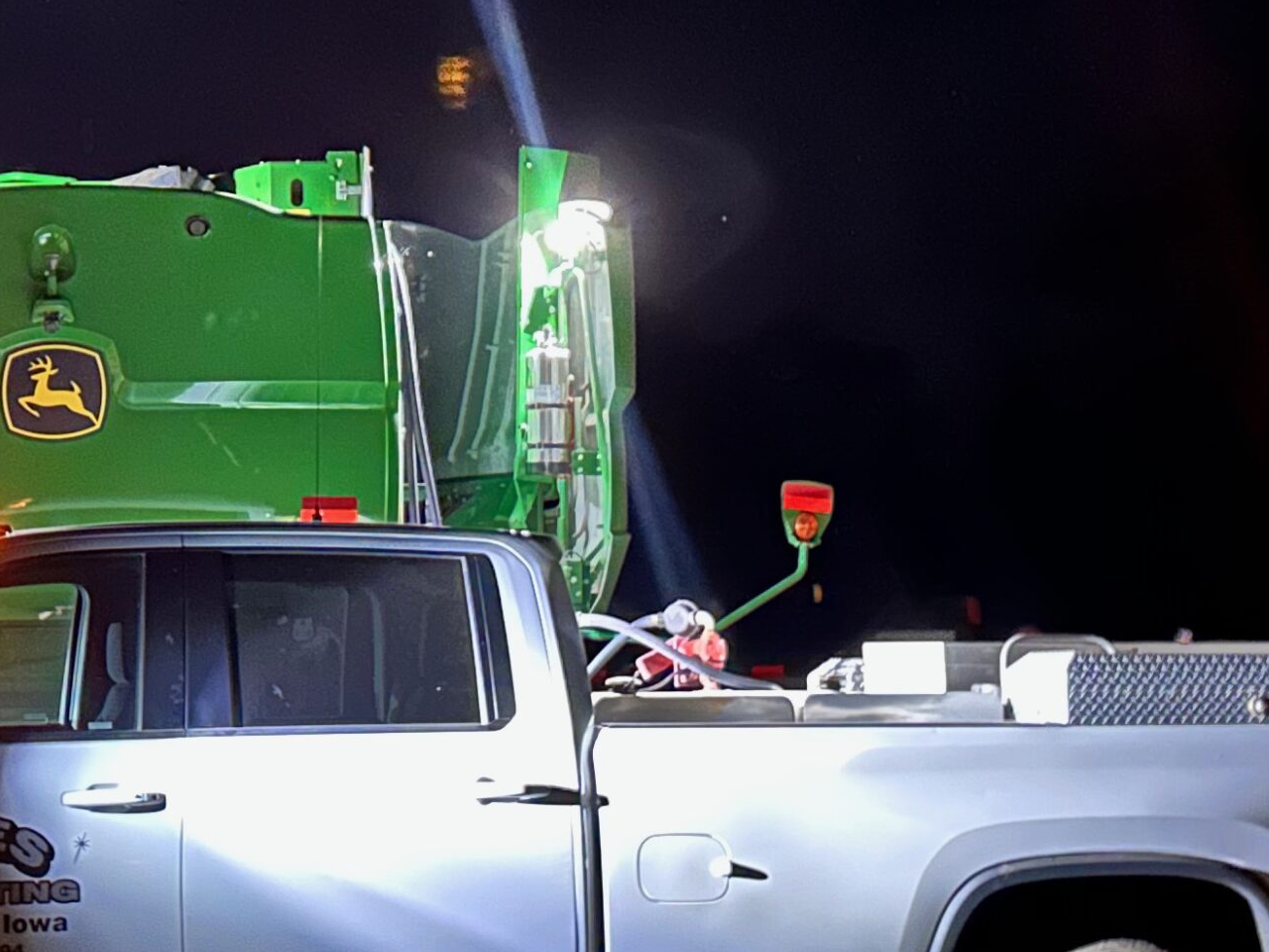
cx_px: 101
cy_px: 480
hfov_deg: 36.9
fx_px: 1760
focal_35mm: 48
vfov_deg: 30.3
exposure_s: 1/2
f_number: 1.78
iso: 2500
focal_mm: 6.86
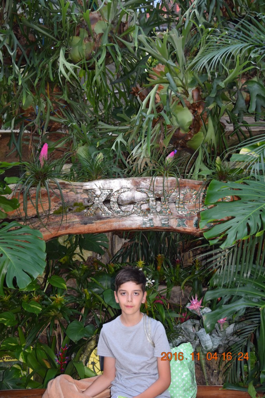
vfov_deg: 41.1
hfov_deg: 28.1
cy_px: 199
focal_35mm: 48
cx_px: 132
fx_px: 530
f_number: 5
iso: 800
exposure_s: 1/100
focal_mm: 32
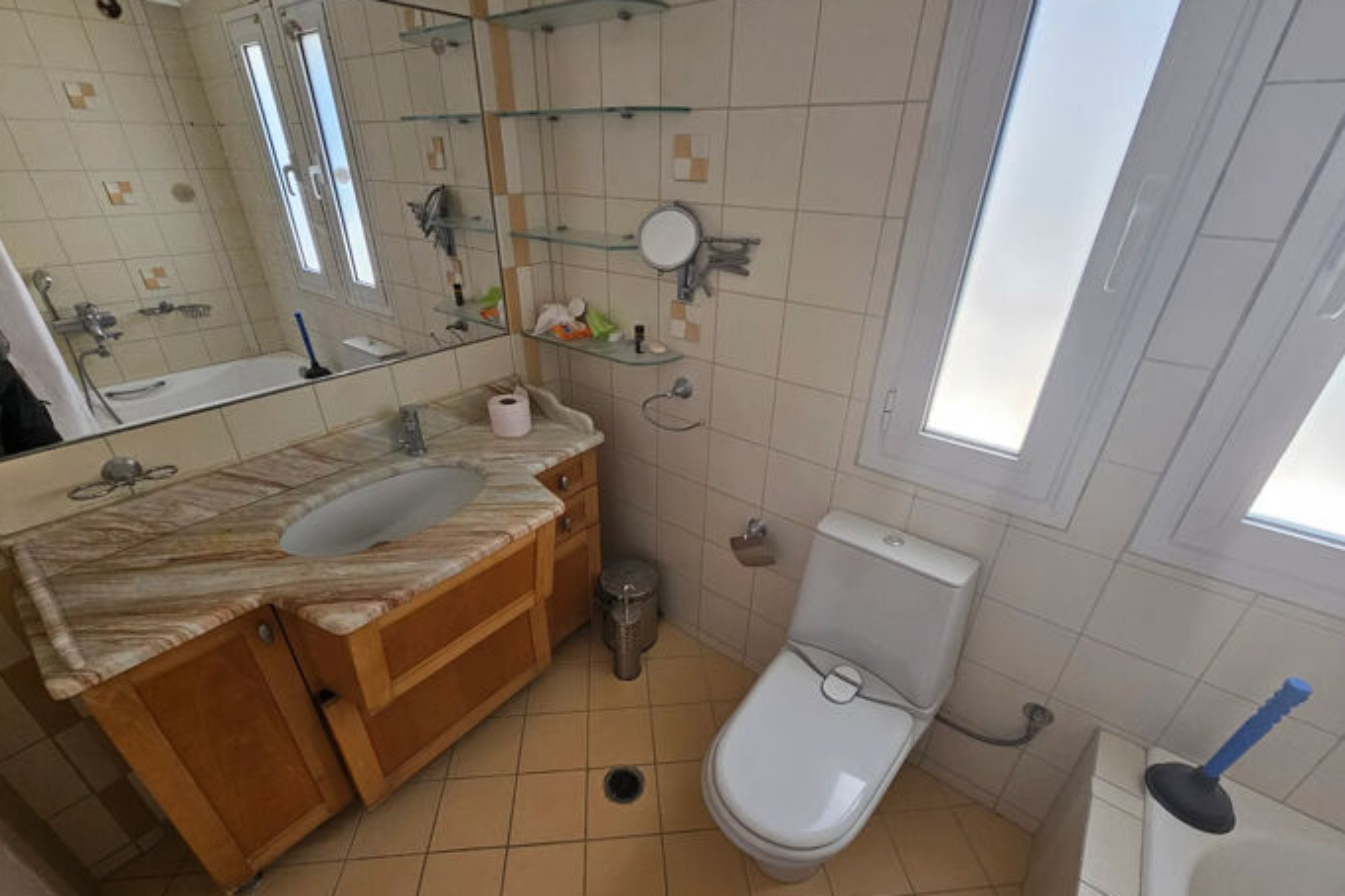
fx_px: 523
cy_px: 482
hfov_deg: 104.2
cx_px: 653
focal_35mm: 14
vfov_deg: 81.1
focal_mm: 2.2
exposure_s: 1/50
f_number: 2.2
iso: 80
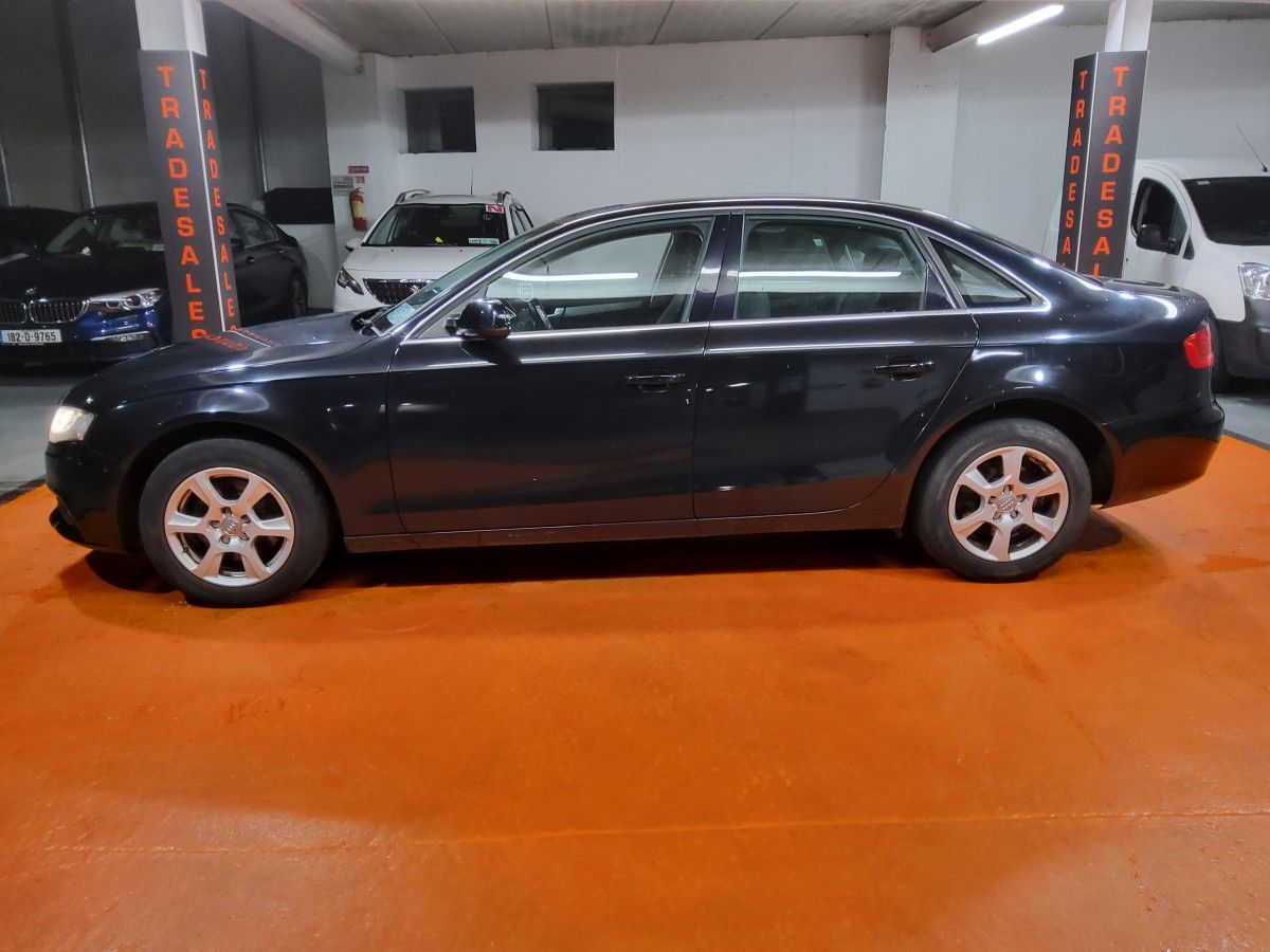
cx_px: 635
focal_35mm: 26
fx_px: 954
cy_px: 476
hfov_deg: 67.3
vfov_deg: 53.1
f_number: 2
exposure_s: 1/50
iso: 320
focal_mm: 3.08
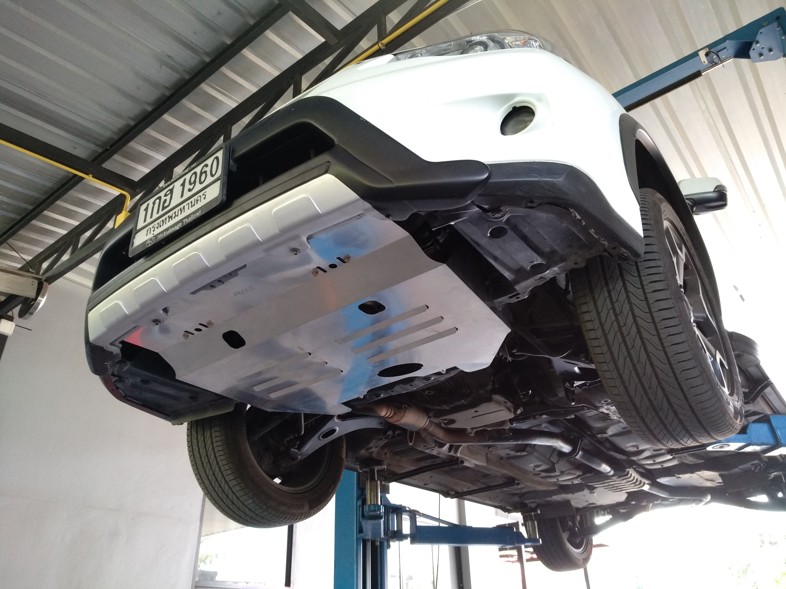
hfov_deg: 76.4
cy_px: 294
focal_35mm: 22
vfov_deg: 61.1
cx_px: 393
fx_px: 500
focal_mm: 3.81
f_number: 2.2
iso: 400
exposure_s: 1/50
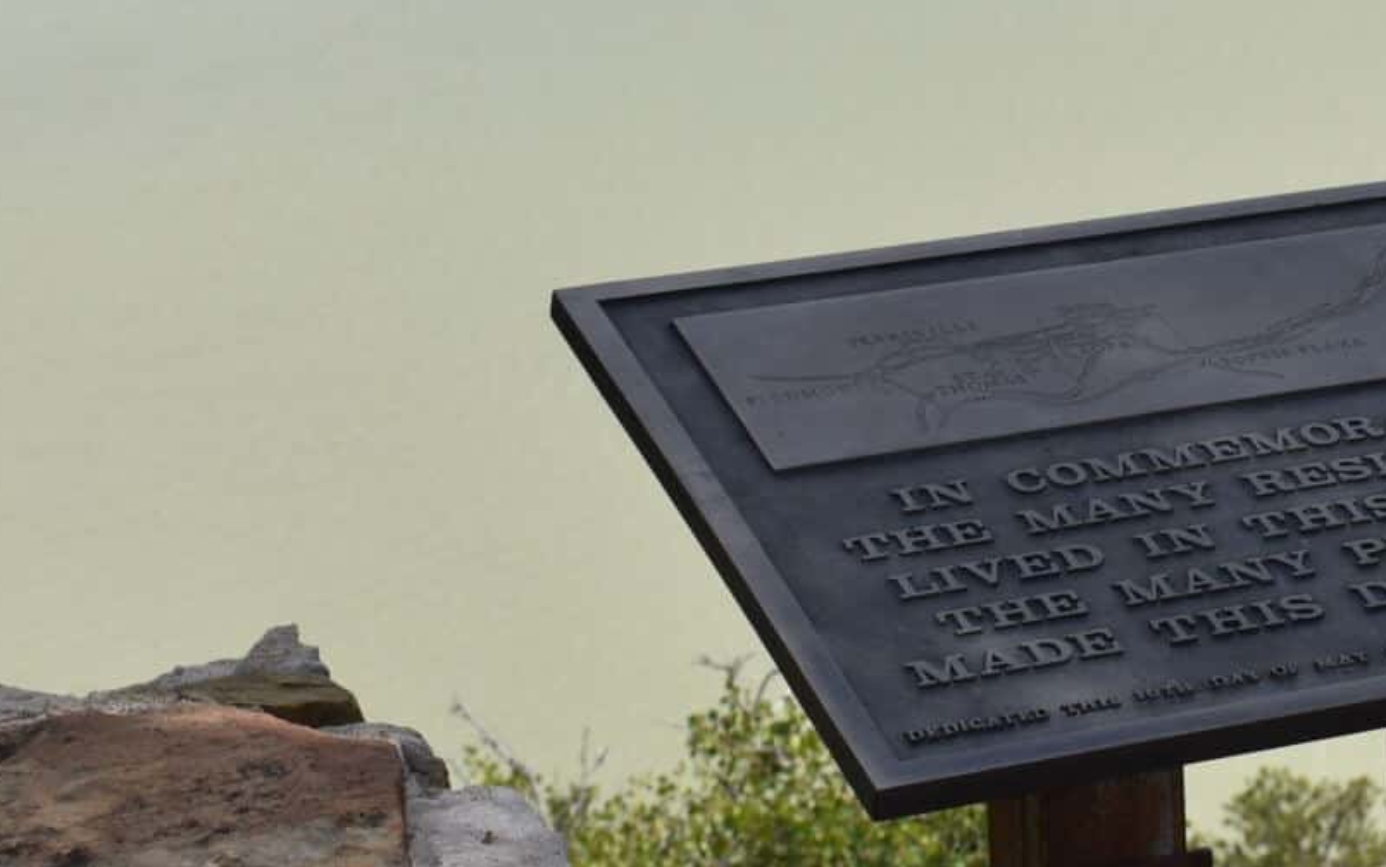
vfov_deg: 8.9
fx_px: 5516
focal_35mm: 146
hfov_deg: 14.2
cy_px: -197
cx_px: 1284
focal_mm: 30
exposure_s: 1/500
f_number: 8
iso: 180
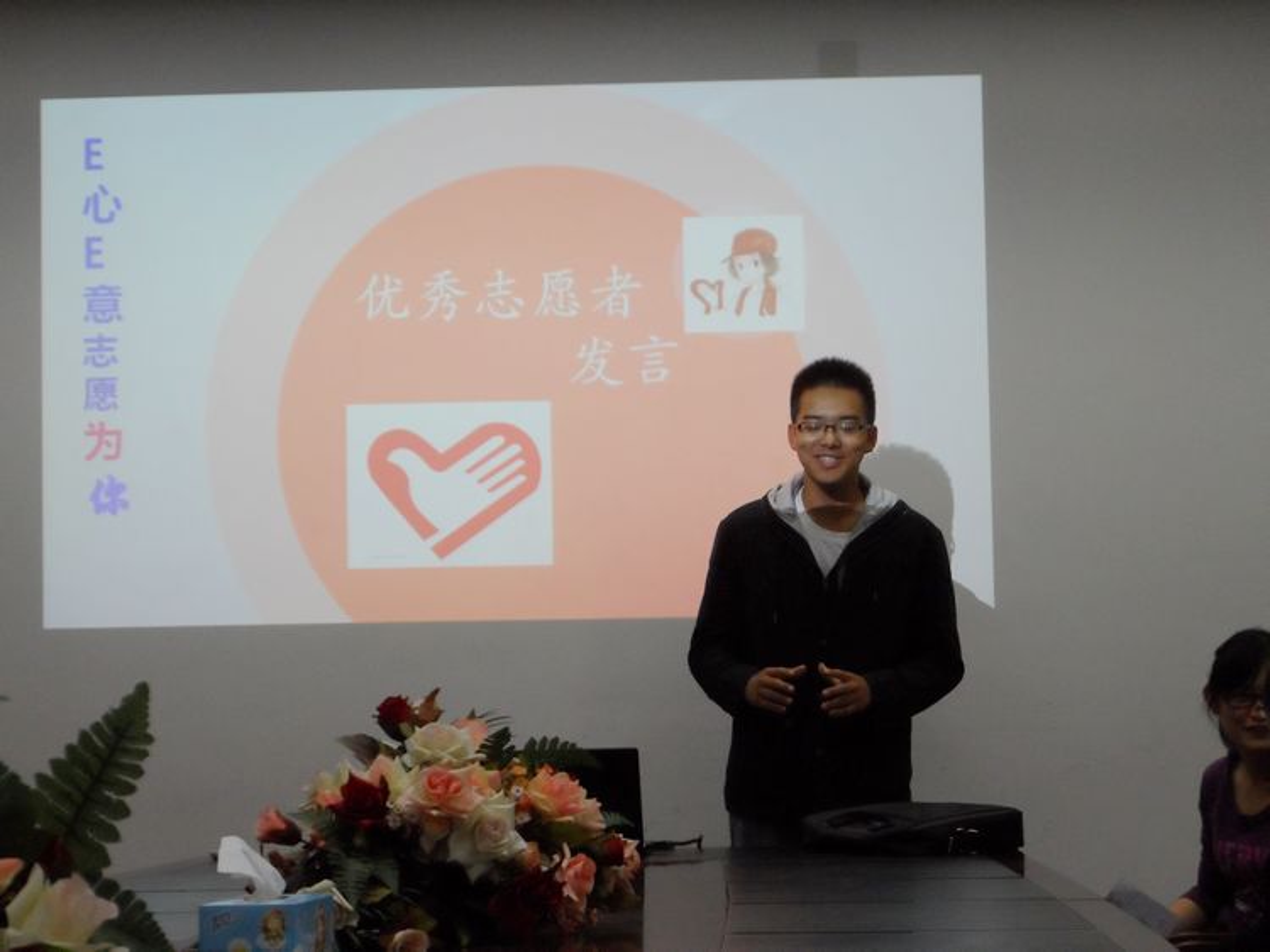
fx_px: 3814
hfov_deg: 18.9
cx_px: 635
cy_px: 476
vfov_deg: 14.2
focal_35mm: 104
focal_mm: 17
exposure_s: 1/30
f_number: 4.6
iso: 400
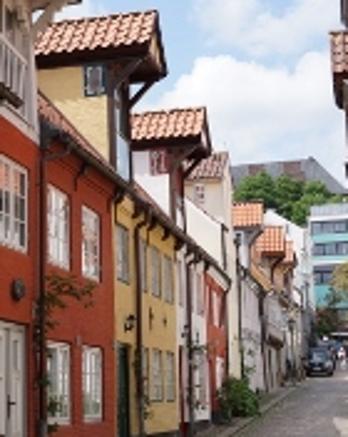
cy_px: 180
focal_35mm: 77
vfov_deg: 24.8
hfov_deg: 19.1
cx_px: -27
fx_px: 995
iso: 100
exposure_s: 1/400
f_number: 6.3
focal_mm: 24
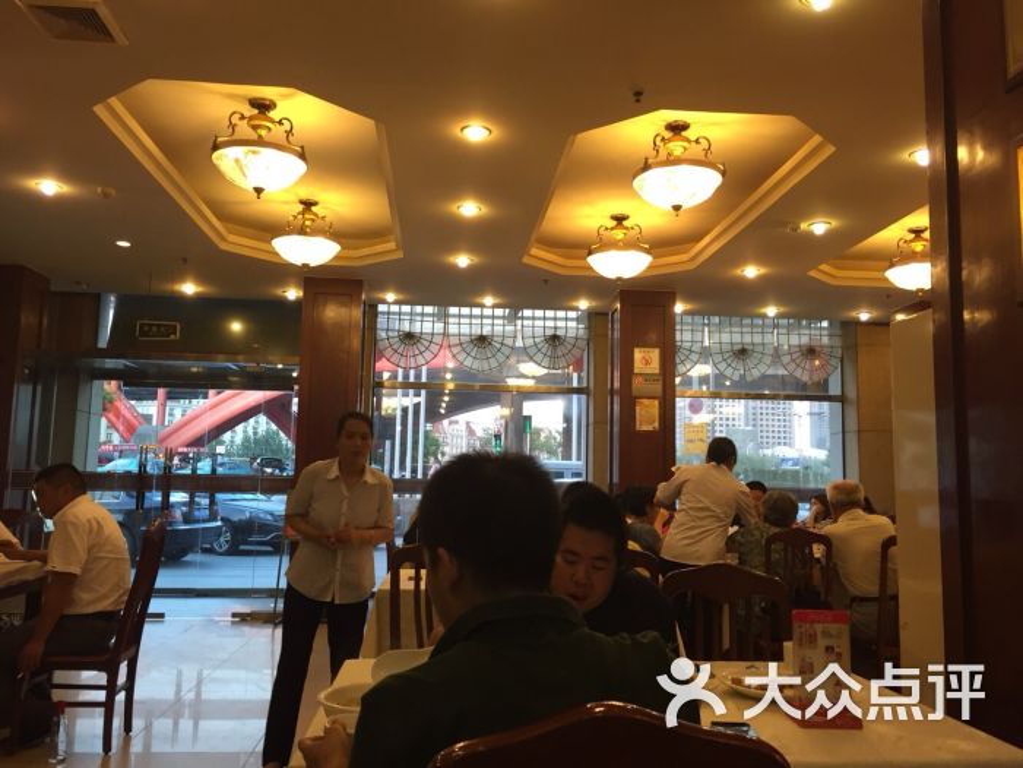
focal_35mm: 29
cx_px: 512
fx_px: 857
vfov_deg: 48.2
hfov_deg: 61.7
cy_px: 384
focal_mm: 4.15
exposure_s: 1/30
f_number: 2.2
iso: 50
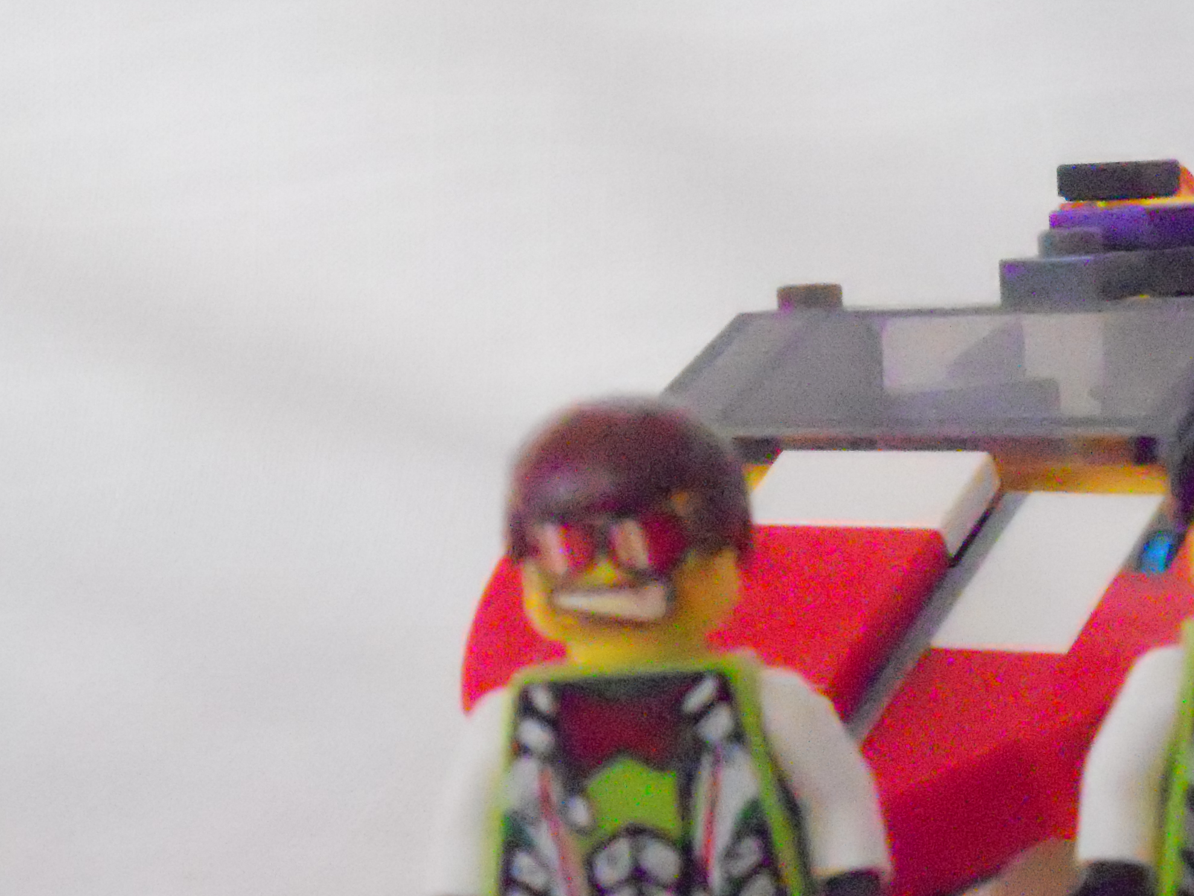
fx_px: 3208
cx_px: 1036
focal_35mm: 93
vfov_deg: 15.7
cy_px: 801
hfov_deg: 20.7
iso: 3200
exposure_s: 1/250
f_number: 4.3
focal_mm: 8.2
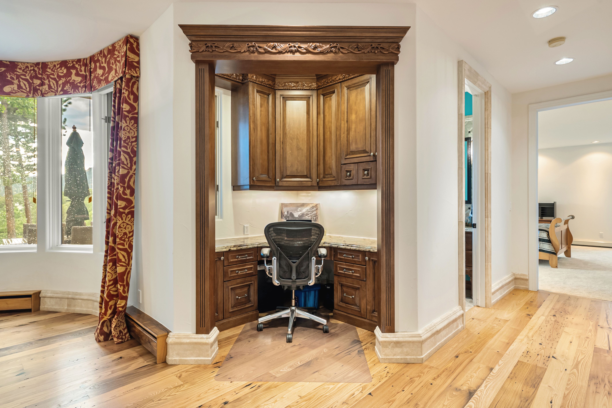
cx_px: 306
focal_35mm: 19
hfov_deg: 86.9
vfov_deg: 64.6
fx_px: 323
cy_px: 204
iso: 1000
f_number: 8
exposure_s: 1/4
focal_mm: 19
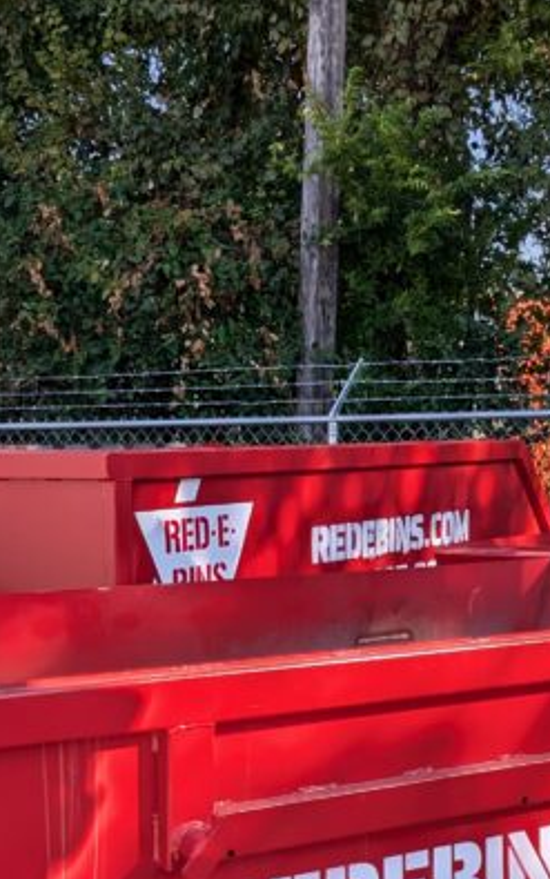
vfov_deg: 30.6
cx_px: 422
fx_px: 1582
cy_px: 636
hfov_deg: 19.6
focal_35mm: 66
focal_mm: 6.9
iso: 20
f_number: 1.68
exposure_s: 1/786
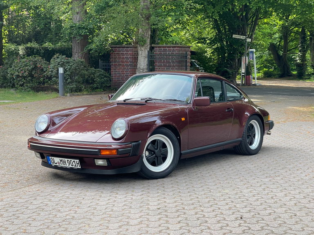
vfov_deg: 22.9
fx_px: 581
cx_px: 157
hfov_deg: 30.3
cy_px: 118
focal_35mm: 64
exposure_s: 1/99
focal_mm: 7.5
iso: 40
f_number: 2.2
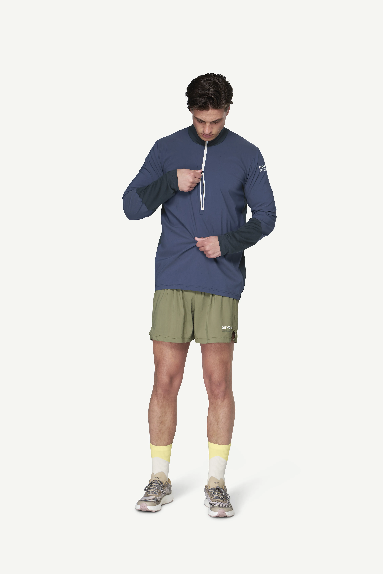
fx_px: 1117
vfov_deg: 28.8
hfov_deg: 19.5
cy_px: 287
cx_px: 192
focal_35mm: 70
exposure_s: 1/50
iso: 100
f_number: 5.6
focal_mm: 70
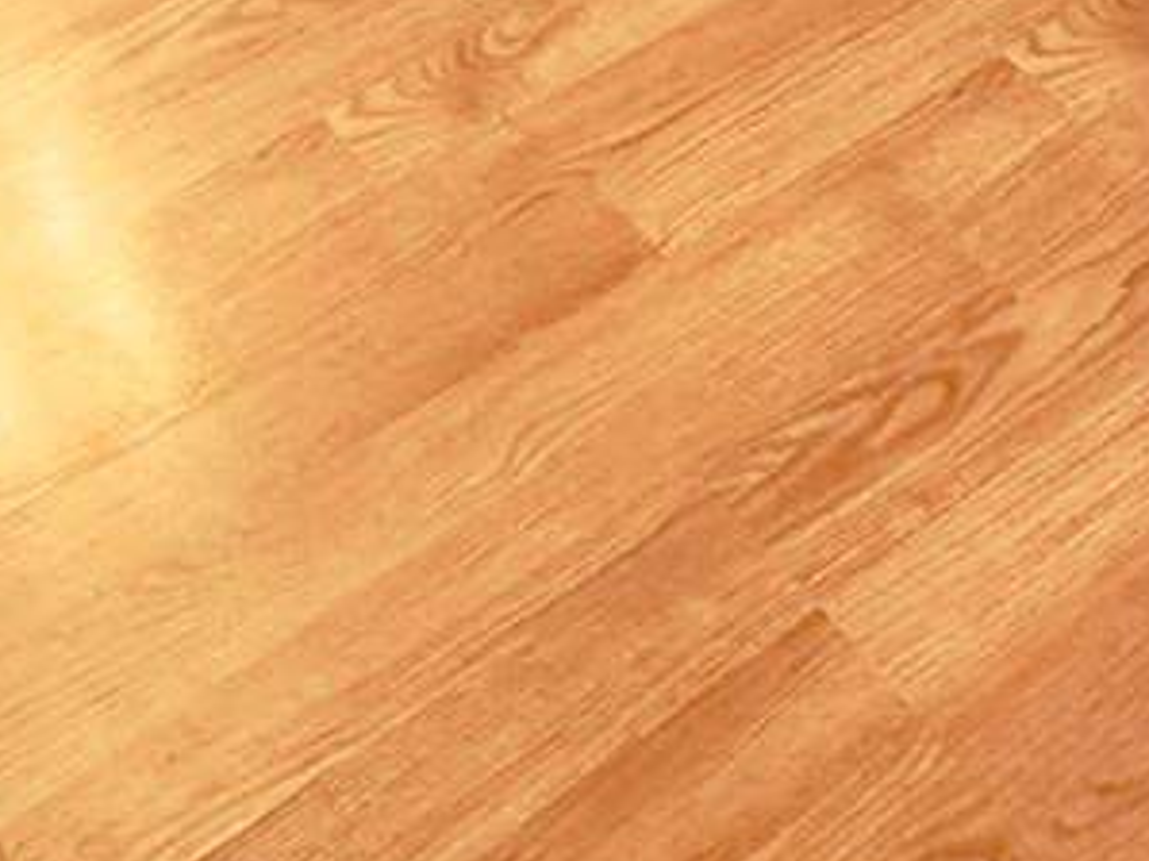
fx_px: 2488
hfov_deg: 24.6
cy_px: -1403
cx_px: -35
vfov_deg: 12.9
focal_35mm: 75
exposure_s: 1/60
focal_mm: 2.22
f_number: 2.2
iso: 250
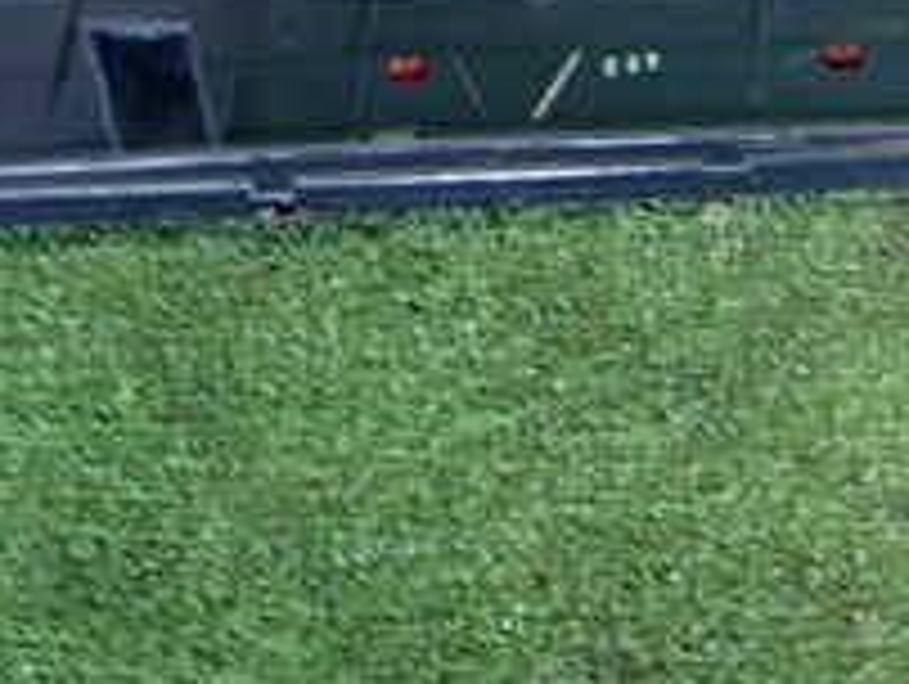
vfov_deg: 16.3
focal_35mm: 89
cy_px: -22
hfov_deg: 20.7
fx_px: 2340
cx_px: 1044
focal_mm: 5.4
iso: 320
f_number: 2.3
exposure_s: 1/30
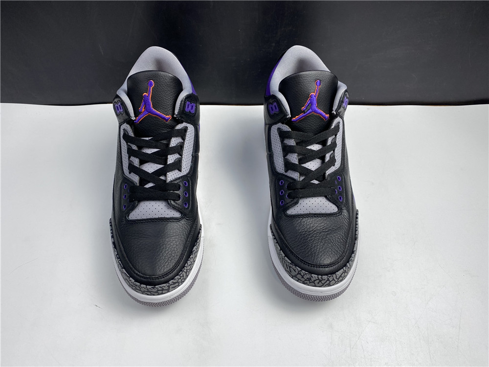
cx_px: 244
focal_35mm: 26
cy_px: 184
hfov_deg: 67.3
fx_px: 367
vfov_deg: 53.1
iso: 40
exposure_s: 1/100
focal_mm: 4.25
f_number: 1.8
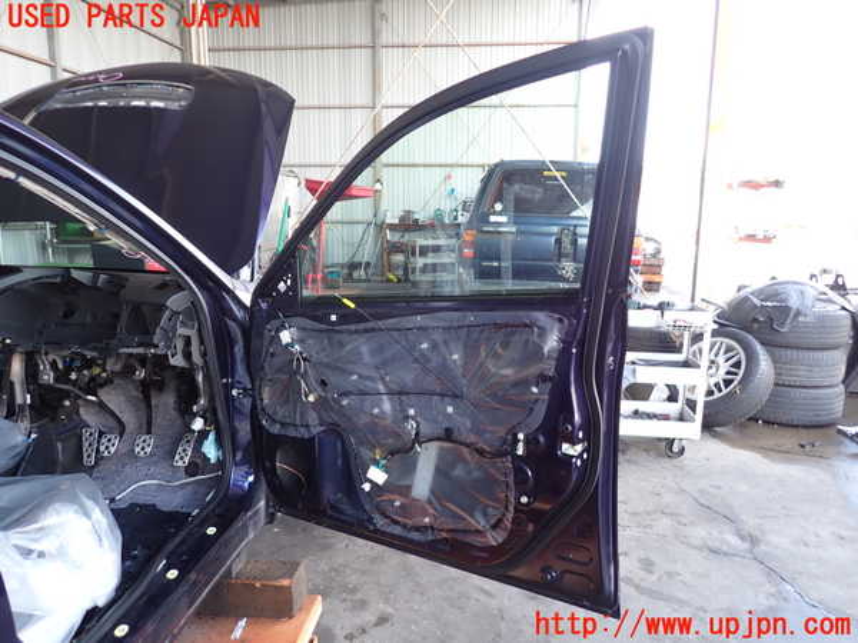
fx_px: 620
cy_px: 322
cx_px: 429
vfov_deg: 54.9
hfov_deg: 69.4
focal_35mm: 25
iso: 160
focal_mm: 4.5
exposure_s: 1/100
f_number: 2
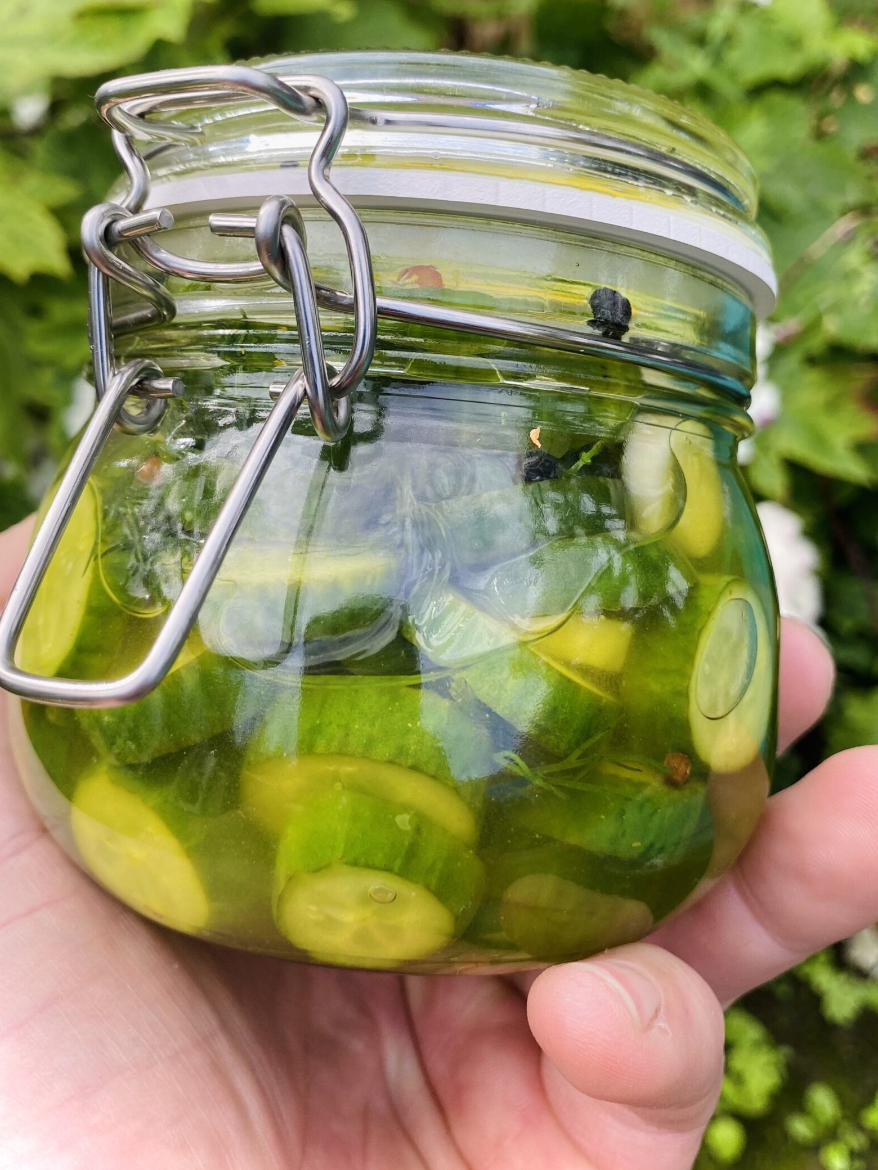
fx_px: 1082
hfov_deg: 44.1
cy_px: 474
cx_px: 407
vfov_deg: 56.4
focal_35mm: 32
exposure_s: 1/477
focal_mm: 4.25
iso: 32
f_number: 1.8
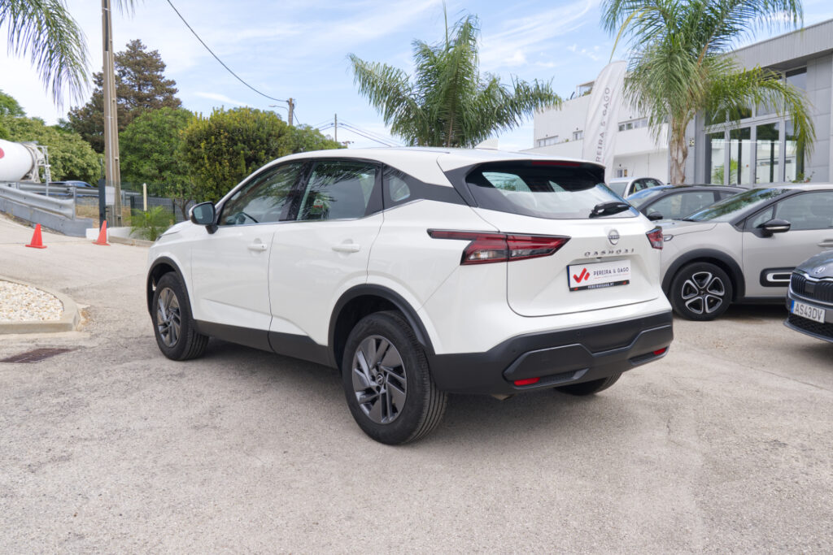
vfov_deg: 40.0
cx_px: 416
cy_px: 278
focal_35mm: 33
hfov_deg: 57.2
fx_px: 764
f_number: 9
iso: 160
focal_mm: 22.1
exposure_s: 1/200
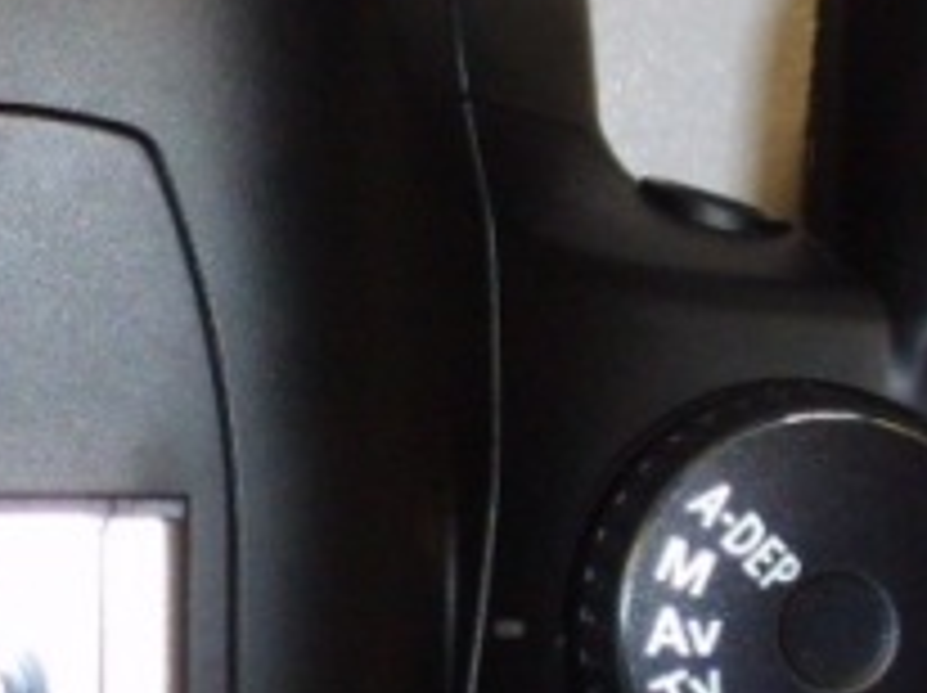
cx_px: 72
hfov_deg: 8.3
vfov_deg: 6.3
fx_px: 6339
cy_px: 342
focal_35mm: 237
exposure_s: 1/60
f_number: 3.6
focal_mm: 10.3
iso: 100
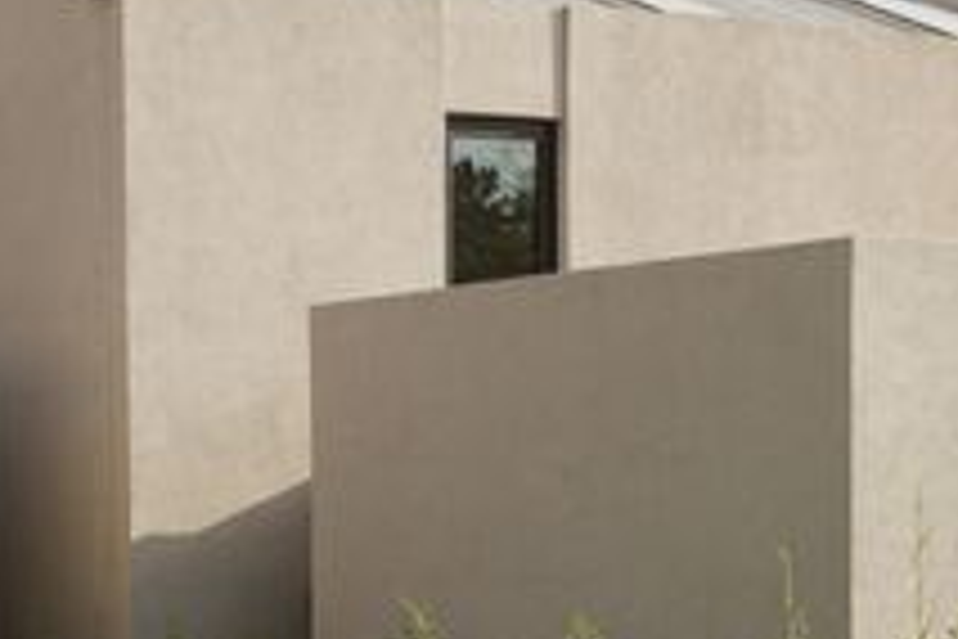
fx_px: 2555
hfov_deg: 21.2
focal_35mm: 96
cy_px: 466
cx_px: 328
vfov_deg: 14.2
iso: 125
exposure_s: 1/320
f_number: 6.3
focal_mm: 31
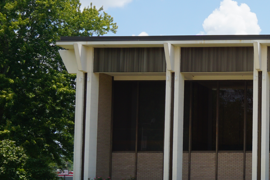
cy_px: 124
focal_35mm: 94
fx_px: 705
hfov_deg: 19.4
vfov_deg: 14.5
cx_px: 381
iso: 100
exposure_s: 1/125
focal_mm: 22
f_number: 11
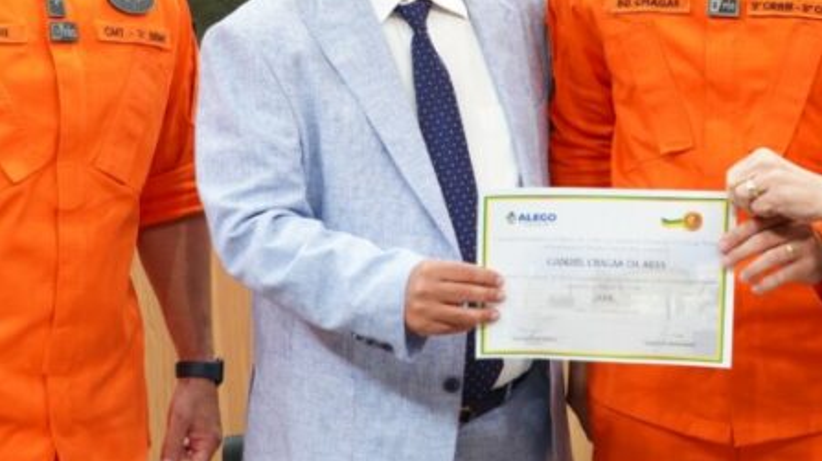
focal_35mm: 97
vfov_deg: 12.4
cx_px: 502
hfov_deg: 22.0
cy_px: 77
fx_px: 2113
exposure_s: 1/160
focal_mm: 46
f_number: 5
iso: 1250
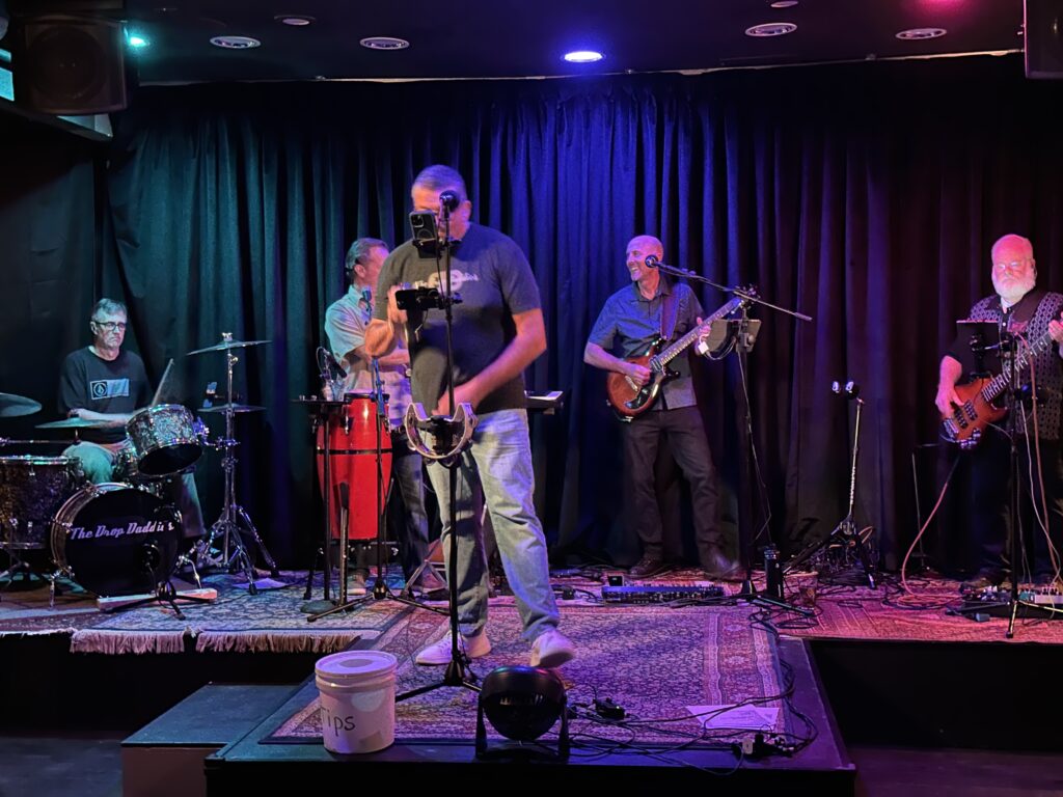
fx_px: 1474
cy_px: 398
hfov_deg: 39.7
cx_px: 532
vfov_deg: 30.3
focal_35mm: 48
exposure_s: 1/15
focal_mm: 6.86
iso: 1000
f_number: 1.78
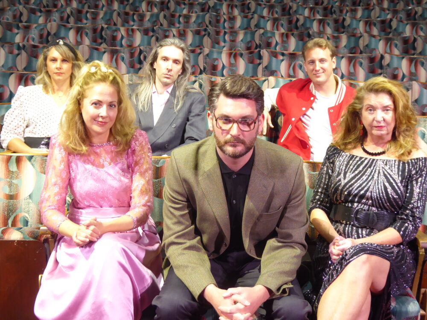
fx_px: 567
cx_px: 214
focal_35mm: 46
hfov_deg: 41.2
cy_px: 160
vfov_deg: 31.5
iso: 400
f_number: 3.9
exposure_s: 1/20
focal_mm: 7.8
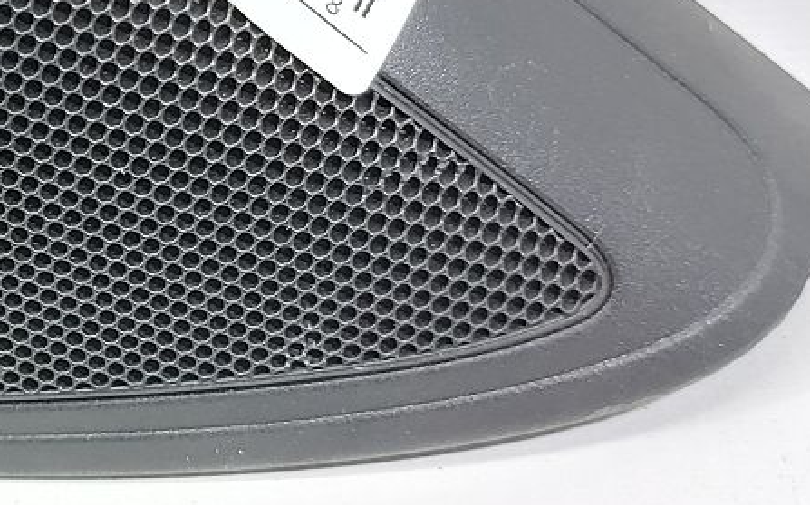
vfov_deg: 16.1
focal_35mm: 79
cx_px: -24
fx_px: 1743
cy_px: -38
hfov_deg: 24.8
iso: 200
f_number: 1.8
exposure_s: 1/33
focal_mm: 5.23
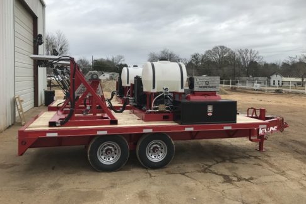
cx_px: 157
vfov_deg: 43.6
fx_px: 255
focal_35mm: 30
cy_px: 92
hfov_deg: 61.9
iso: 20
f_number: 1.8
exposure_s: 1/1953
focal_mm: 3.99
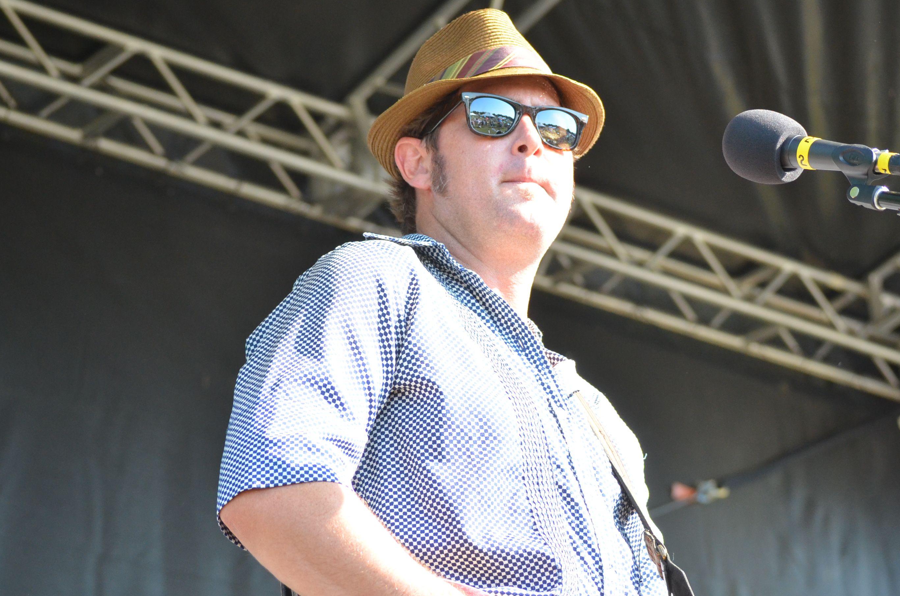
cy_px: 366
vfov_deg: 12.2
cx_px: 546
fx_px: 2786
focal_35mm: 112
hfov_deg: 18.3
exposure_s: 1/800
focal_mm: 55
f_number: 4
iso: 800
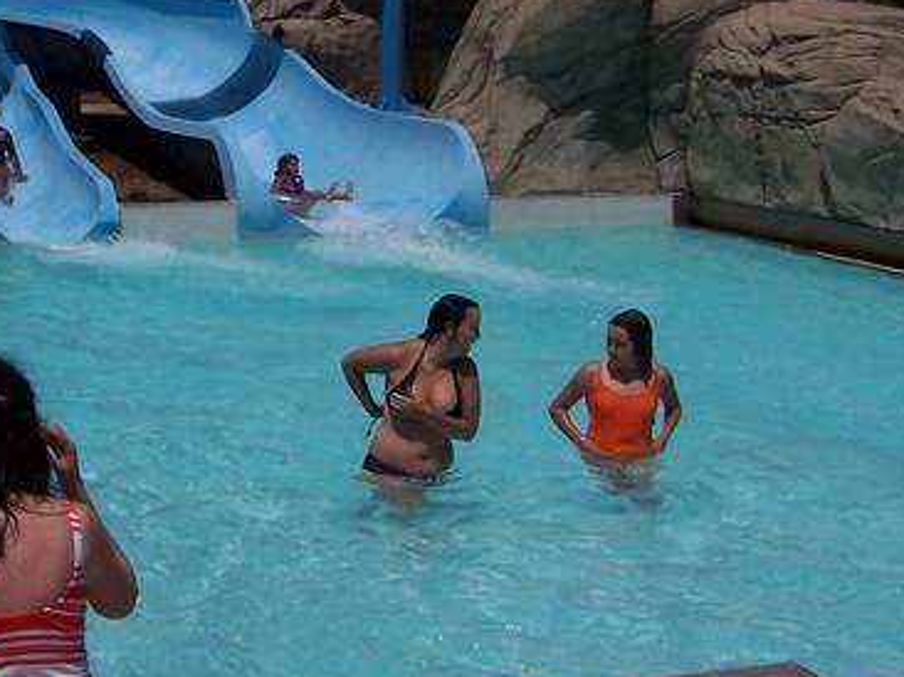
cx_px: 205
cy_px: 146
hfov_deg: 30.1
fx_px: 1644
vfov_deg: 23.0
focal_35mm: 63
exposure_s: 1/2000
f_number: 5.6
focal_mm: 5.6
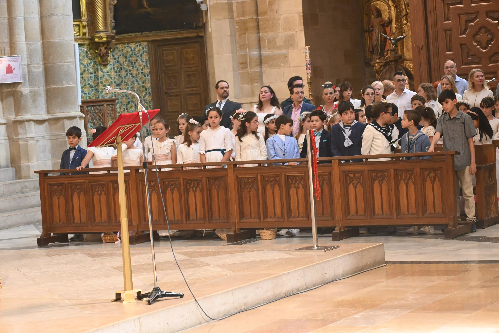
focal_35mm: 108
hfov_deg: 18.9
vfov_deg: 12.7
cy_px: 166
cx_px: 250
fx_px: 1497
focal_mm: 72
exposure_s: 1/60
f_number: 4.8
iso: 3200
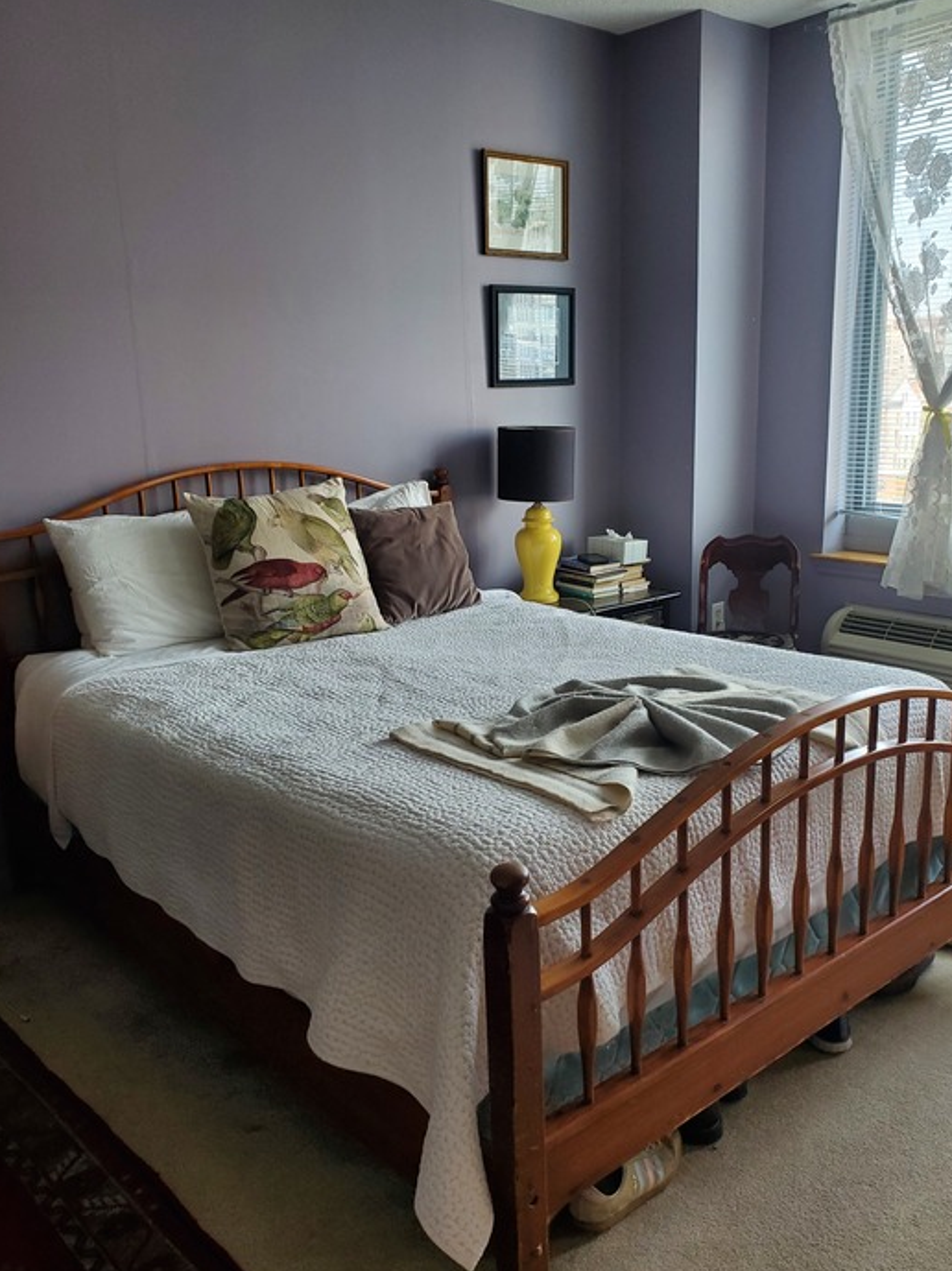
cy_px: 640
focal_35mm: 29
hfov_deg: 48.1
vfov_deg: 61.7
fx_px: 1064
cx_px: 522
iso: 160
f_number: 2.4
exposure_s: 1/110
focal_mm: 4.3
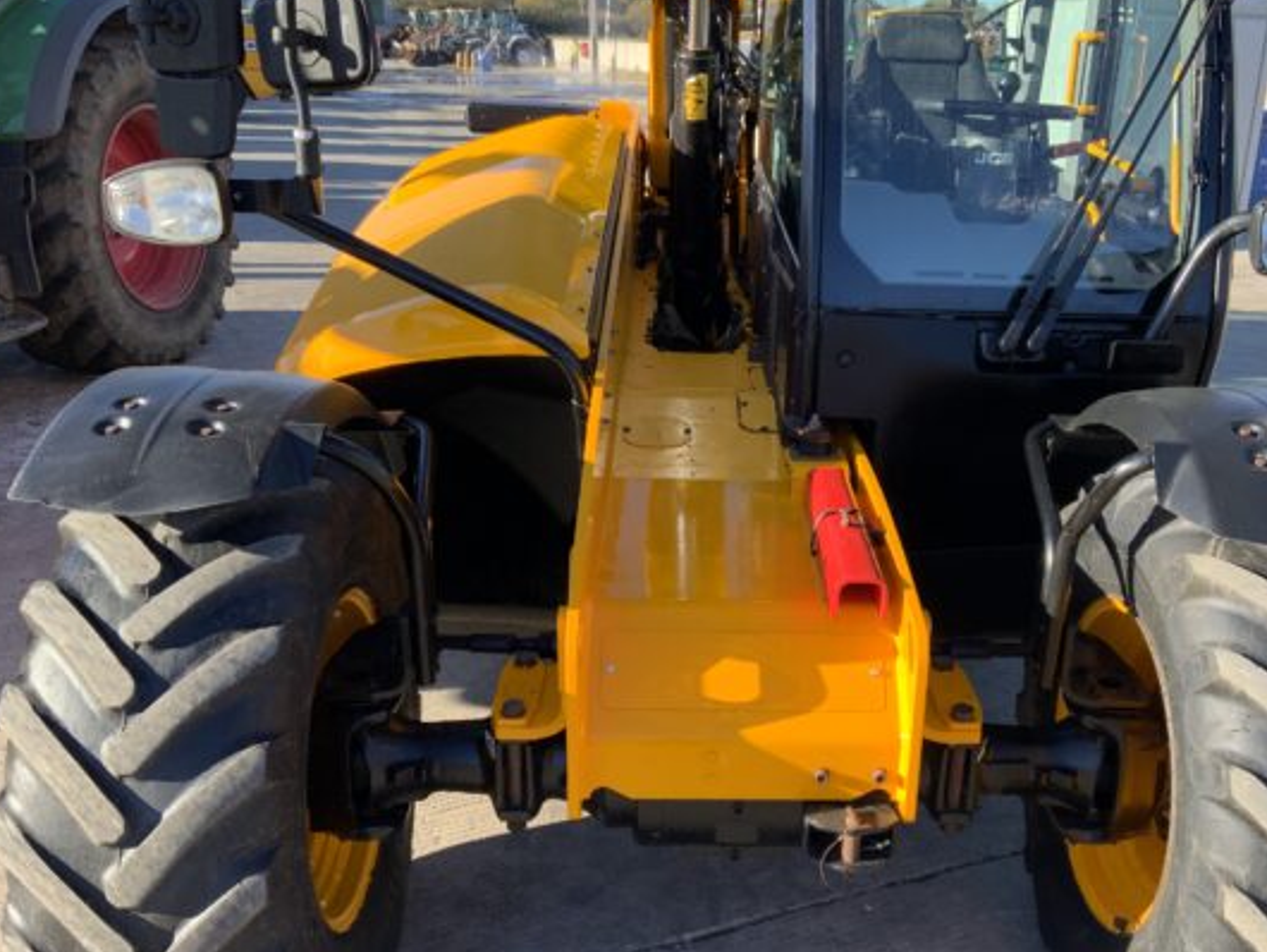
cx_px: 734
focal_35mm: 35
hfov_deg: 52.4
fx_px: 1282
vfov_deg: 40.6
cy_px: 541
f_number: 1.8
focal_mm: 3
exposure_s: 1/351
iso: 16
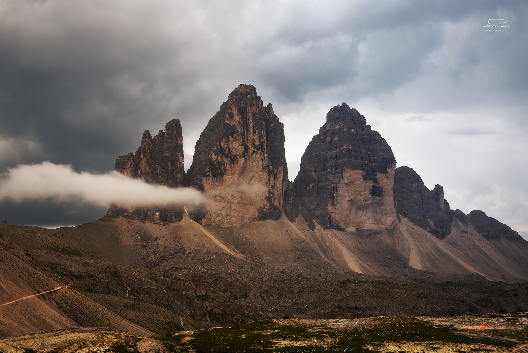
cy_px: 176
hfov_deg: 50.7
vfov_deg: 35.1
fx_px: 558
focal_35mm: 38
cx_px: 264
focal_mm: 38
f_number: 8
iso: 100
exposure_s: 1/160
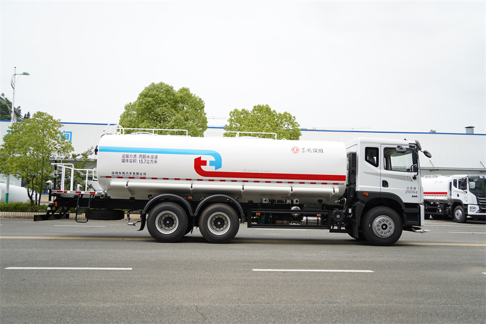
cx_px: 243
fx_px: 445
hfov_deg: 57.2
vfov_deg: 40.0
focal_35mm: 33
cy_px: 162
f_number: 3.2
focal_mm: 33
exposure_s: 1/800
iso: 100
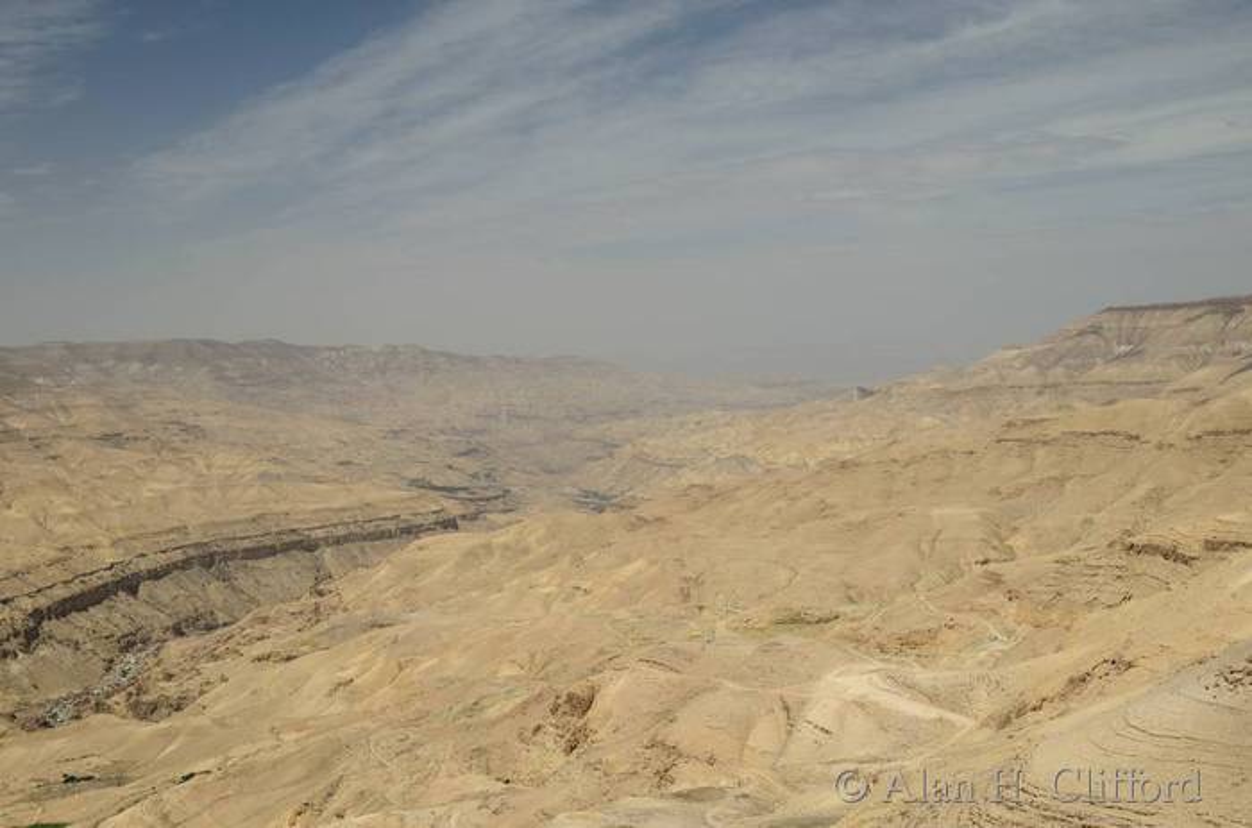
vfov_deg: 32.8
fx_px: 1405
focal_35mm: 40
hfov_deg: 48.0
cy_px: 414
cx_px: 626
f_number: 6.3
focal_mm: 27
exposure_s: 1/400
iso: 100
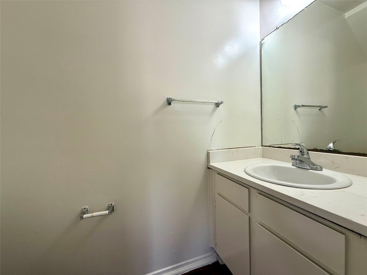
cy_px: 138
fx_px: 148
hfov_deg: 102.1
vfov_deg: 85.7
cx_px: 184
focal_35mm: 14
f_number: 2.2
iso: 100
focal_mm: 2.22
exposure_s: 1/99
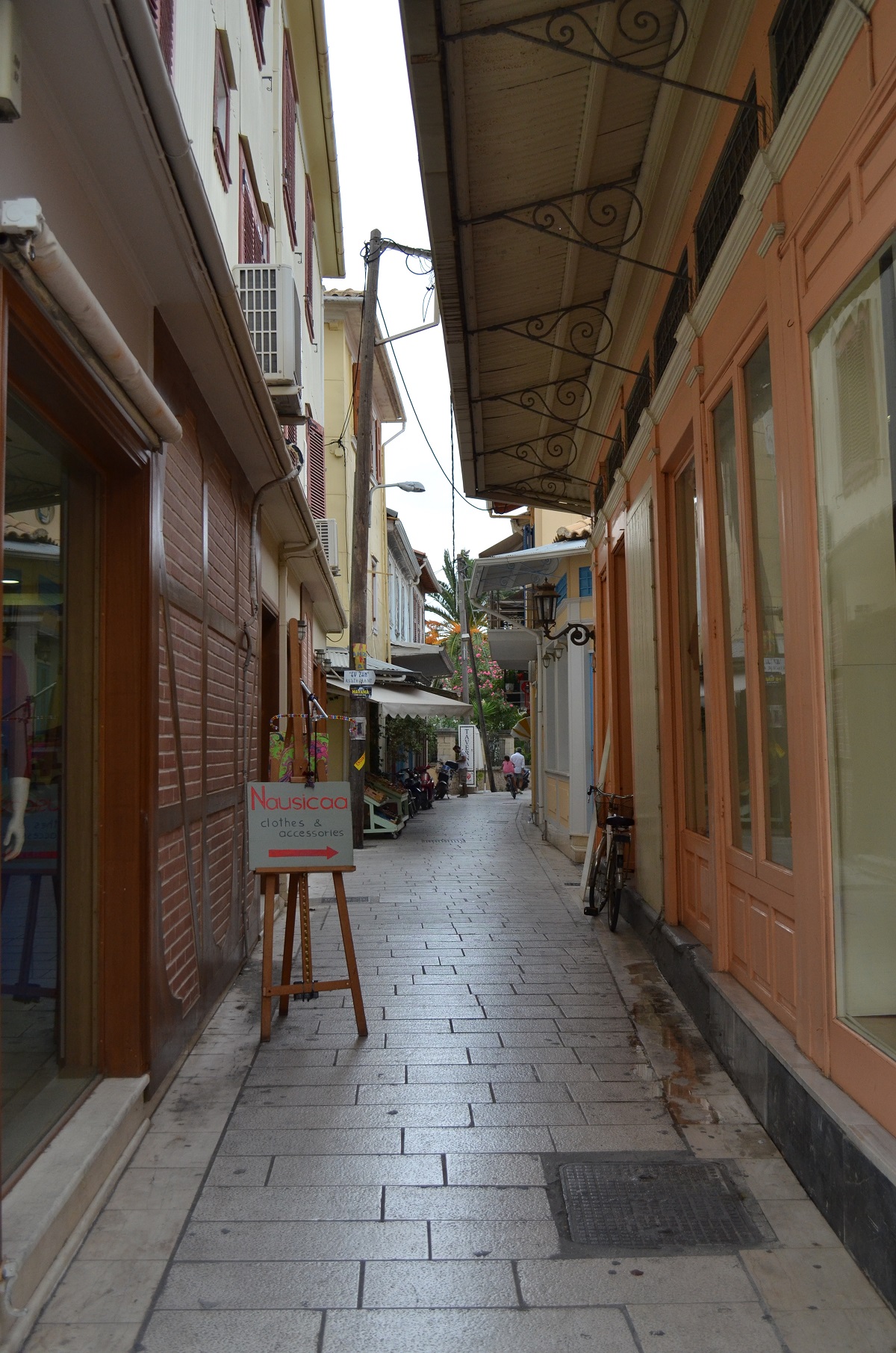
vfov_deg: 53.2
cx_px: 448
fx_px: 1350
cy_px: 676
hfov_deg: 36.7
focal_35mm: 36
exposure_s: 1/350
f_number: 4.8
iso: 500
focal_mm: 24
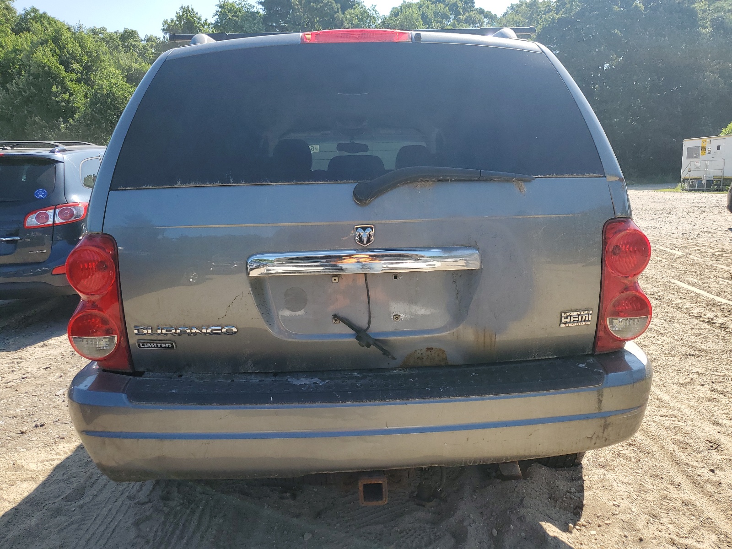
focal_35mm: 26
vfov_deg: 53.1
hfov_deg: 67.3
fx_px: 550
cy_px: 274
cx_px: 366
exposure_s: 1/2000
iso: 50
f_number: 1.5
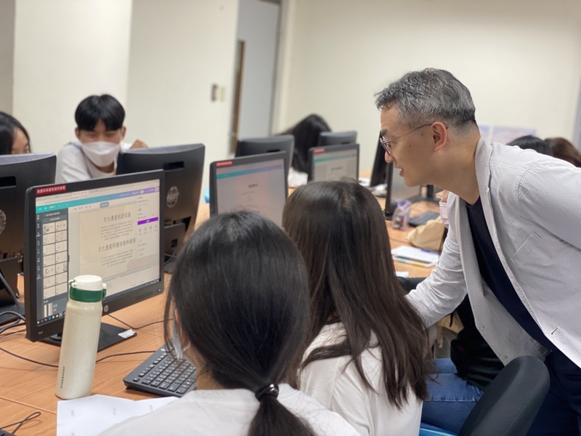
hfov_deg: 36.8
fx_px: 873
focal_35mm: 52
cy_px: 218
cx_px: 290
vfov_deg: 28.0
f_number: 2
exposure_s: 1/40
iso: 160
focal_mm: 6
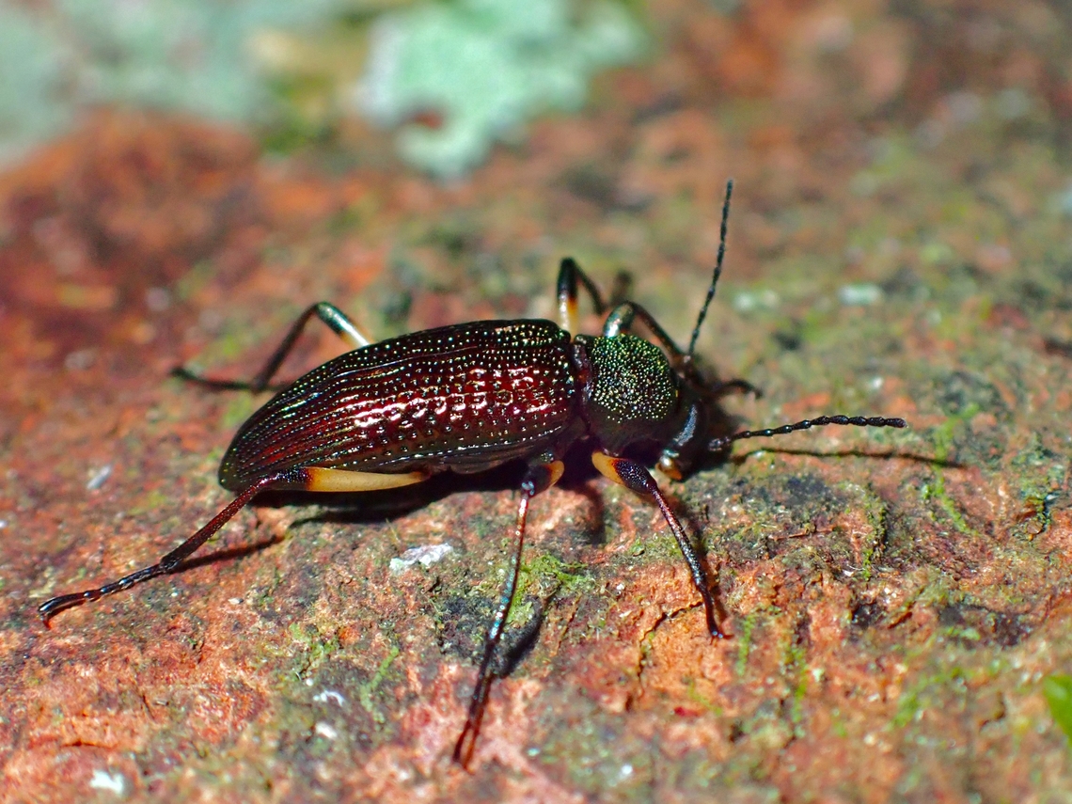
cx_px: 536
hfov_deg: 19.6
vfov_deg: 14.8
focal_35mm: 100
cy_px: 402
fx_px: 3097
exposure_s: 1/100
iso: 800
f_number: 14
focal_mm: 18
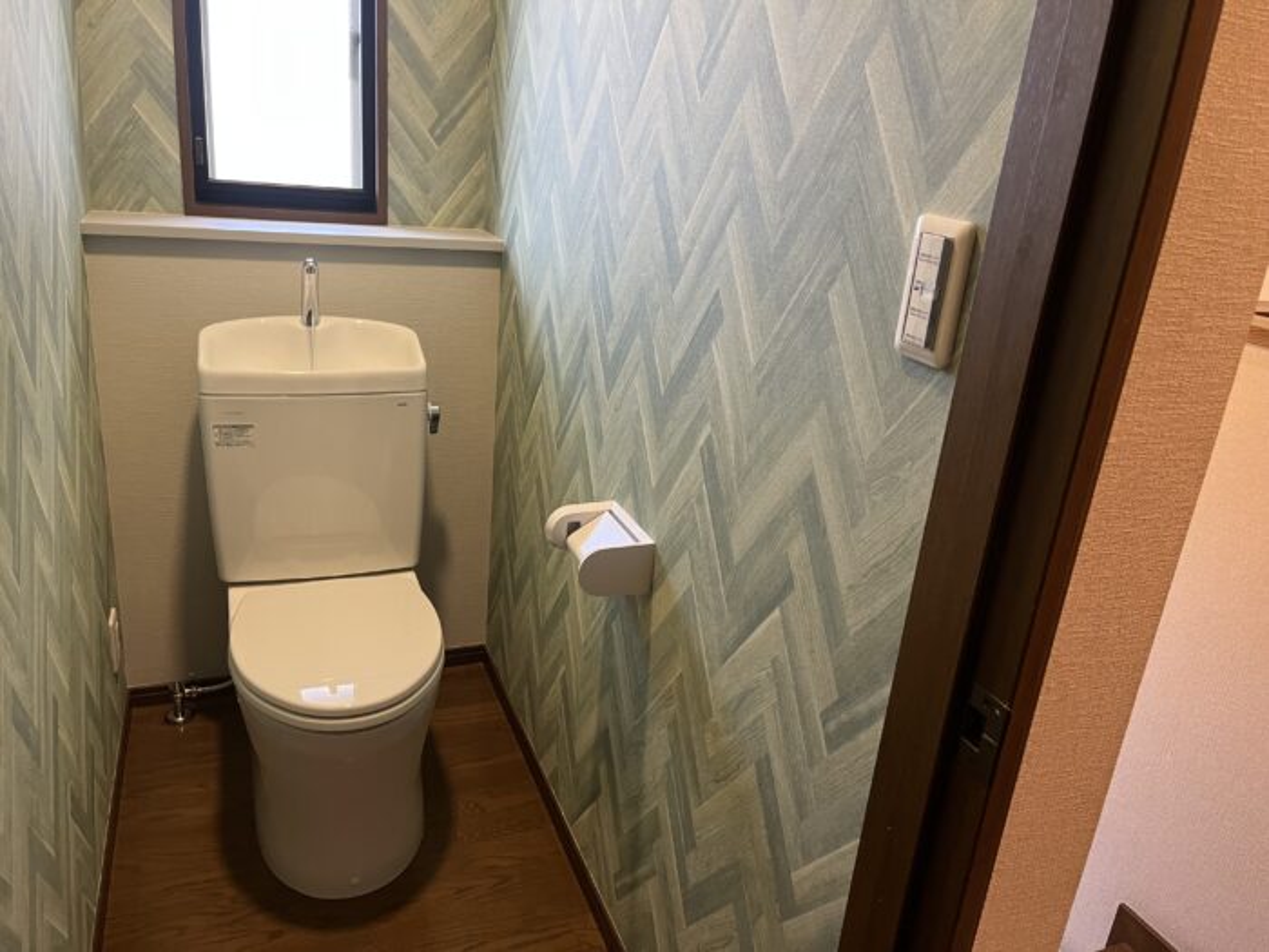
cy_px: 476
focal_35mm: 26
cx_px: 634
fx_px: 953
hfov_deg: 67.3
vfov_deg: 53.1
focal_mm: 5.1
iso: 160
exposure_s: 1/50
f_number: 1.6
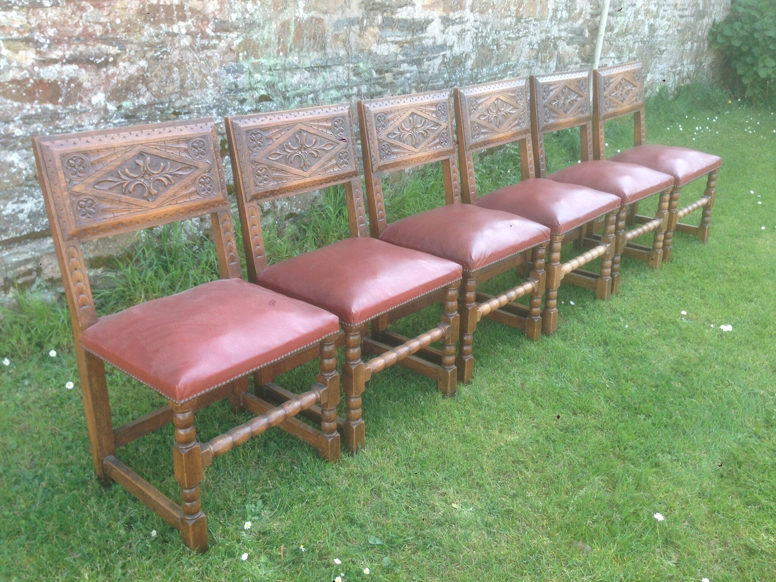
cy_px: 291
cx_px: 388
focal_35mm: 33
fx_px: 740
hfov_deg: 55.4
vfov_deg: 42.9
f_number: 2.4
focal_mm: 4.12
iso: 64
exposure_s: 1/120
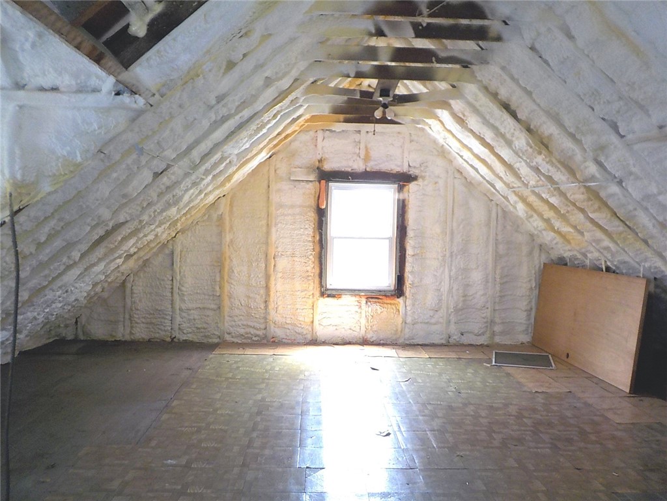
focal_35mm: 30
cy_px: 250
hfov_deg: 60.0
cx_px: 334
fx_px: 578
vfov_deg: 46.8
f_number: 3.3
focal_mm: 4.1
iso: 125
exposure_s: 1/40
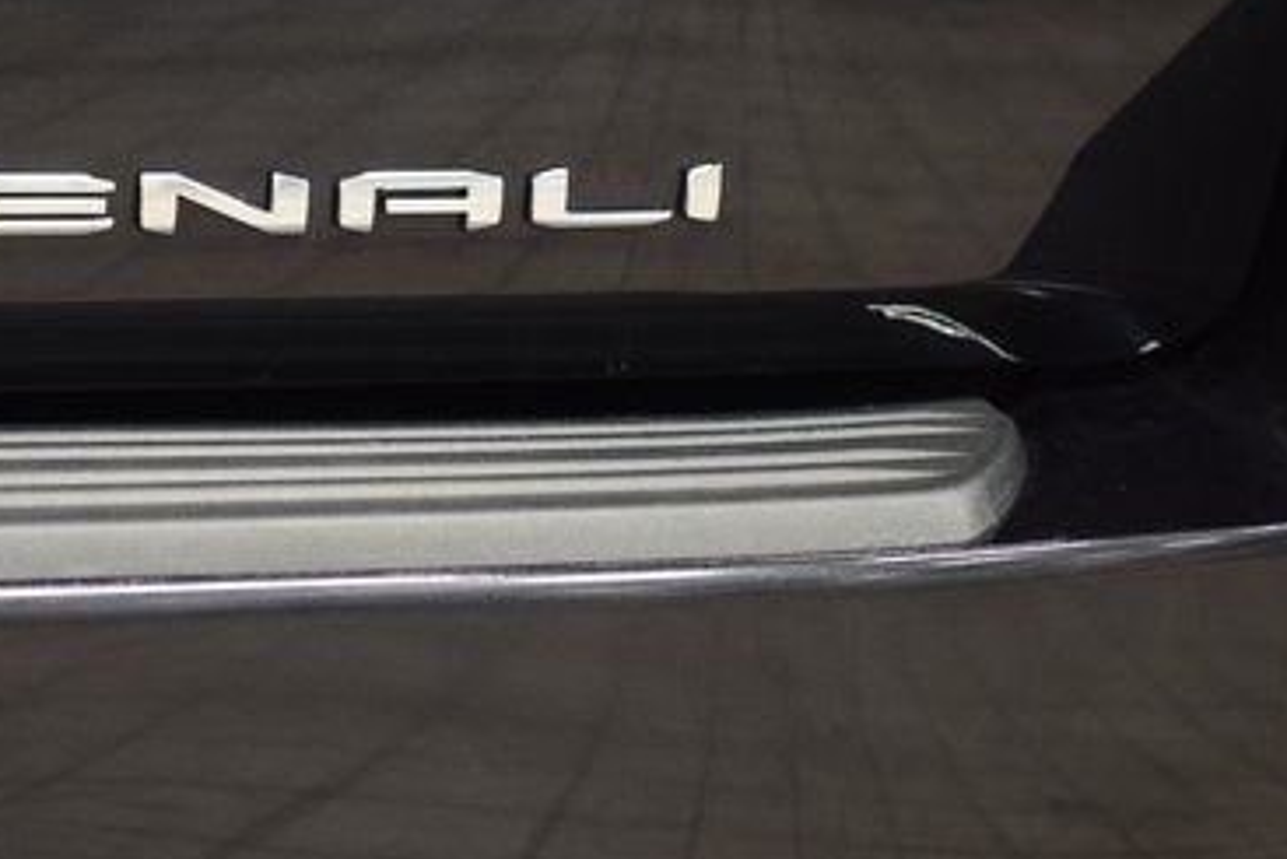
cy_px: 174
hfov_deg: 11.2
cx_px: 256
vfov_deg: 7.5
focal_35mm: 183
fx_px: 6544
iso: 1600
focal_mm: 70
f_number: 4
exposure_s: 1/30
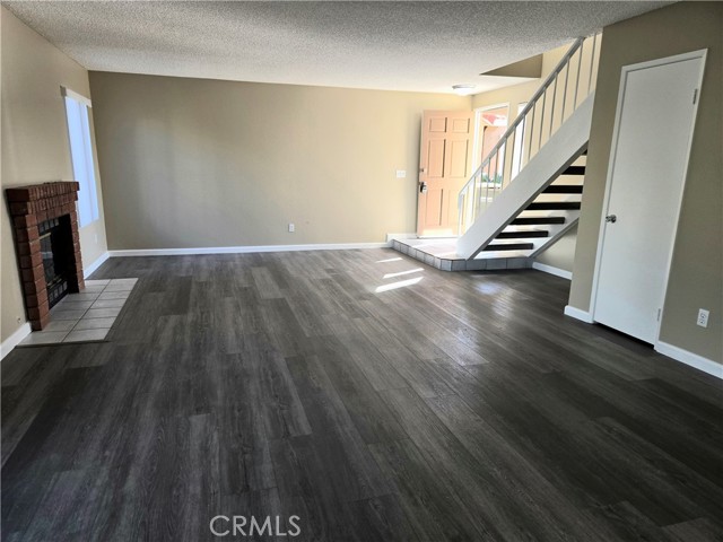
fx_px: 480
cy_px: 271
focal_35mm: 23
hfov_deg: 73.9
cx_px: 362
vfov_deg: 58.9
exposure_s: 1/60.2
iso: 32
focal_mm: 5.4
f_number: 1.8
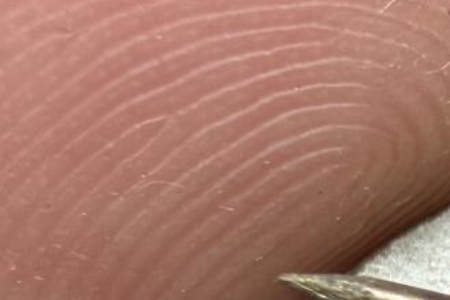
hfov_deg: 12.9
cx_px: 726
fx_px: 1849
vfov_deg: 8.7
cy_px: 604
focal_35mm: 148
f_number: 2.2
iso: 50
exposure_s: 1/121
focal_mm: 2.22
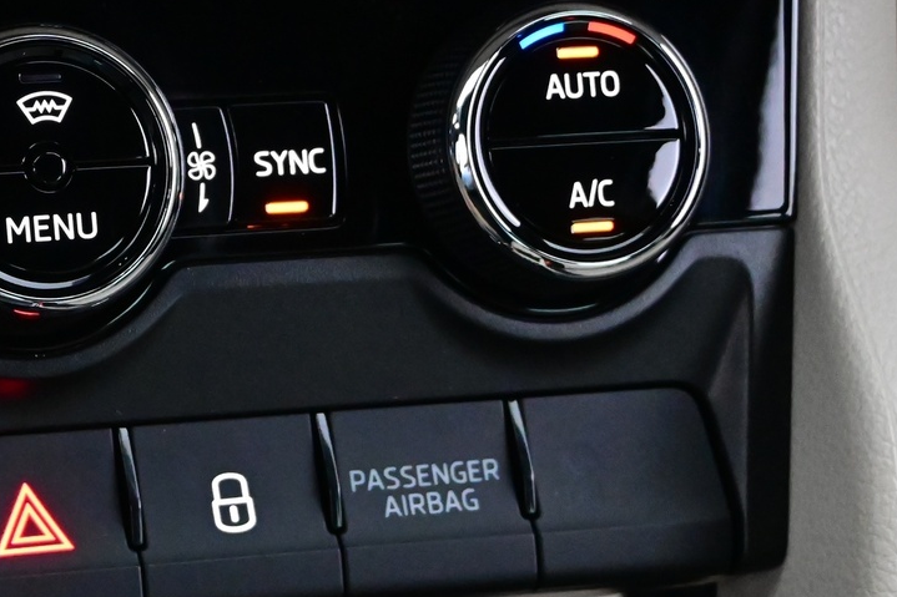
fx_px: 3117
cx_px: -71
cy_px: 147
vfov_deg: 10.9
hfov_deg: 15.9
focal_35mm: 125
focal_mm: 37
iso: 6400
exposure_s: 1/25
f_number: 5.3
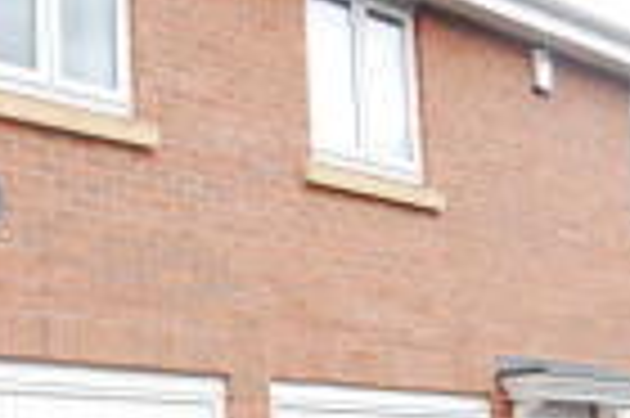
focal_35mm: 97
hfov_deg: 20.7
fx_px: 1690
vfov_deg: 14.1
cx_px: 81
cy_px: 276
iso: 800
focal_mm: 19
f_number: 3.5
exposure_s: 1/500
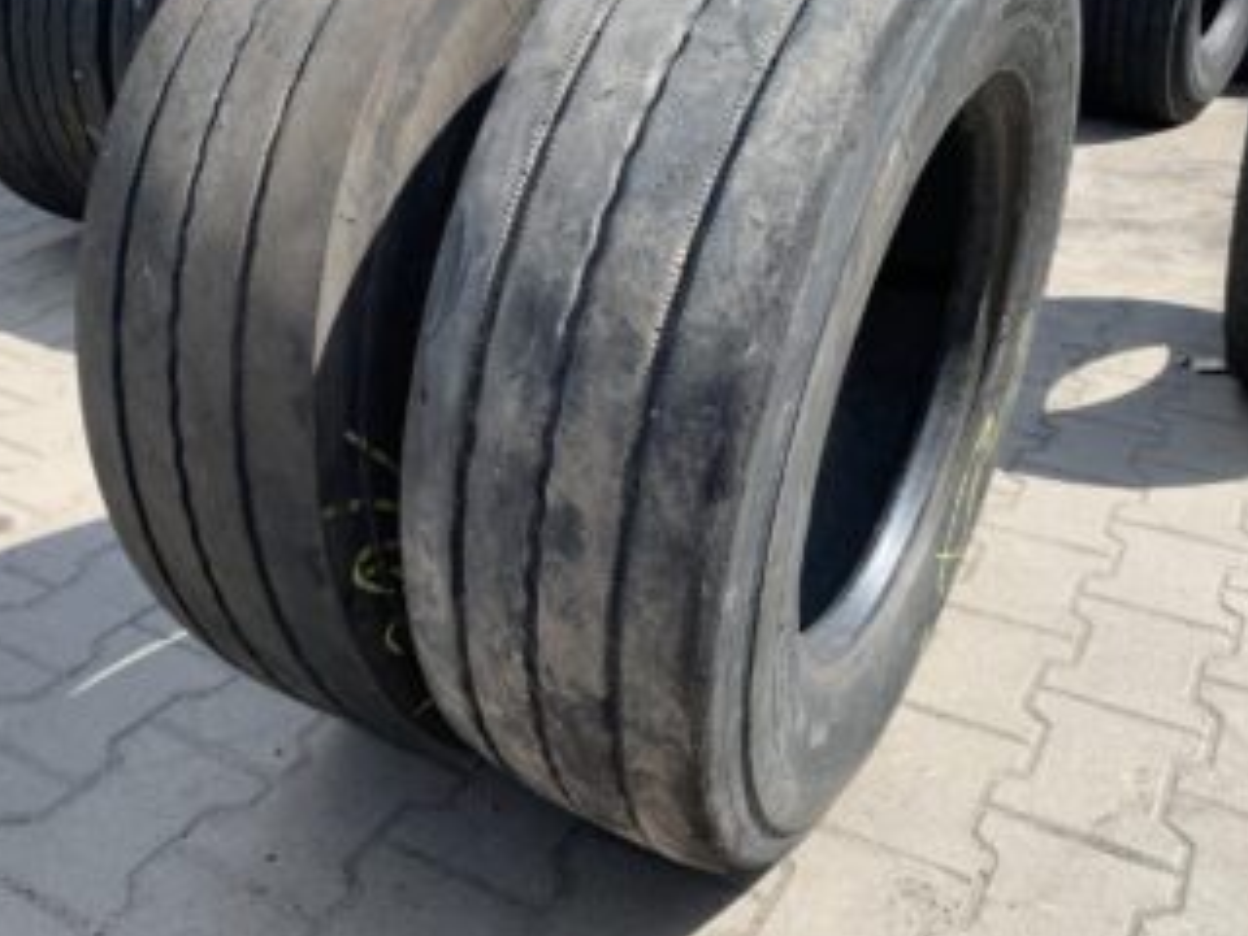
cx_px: 589
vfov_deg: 40.5
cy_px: 380
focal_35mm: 35
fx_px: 1262
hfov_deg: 52.6
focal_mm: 4.25
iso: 25
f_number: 1.8
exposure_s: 1/903
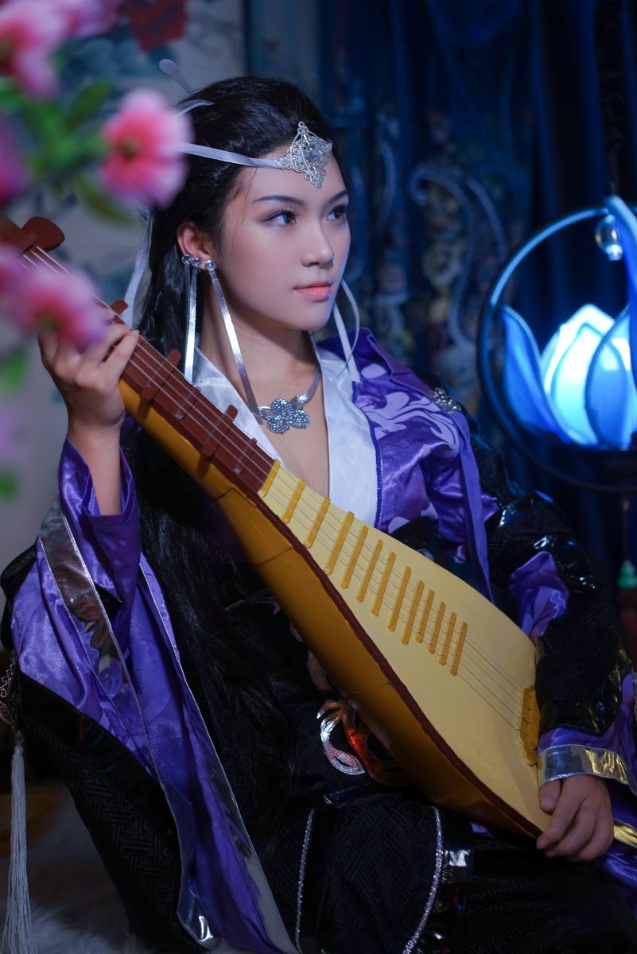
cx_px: 318
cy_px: 477
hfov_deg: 24.6
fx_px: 1458
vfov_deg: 36.2
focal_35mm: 55
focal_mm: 55
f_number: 2.5
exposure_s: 1/40
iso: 320
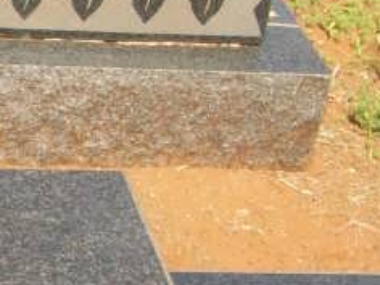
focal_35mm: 183
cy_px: 134
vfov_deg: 8.1
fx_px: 2009
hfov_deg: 9.9
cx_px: -412
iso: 64
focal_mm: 6
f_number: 2.7
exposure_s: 1/800
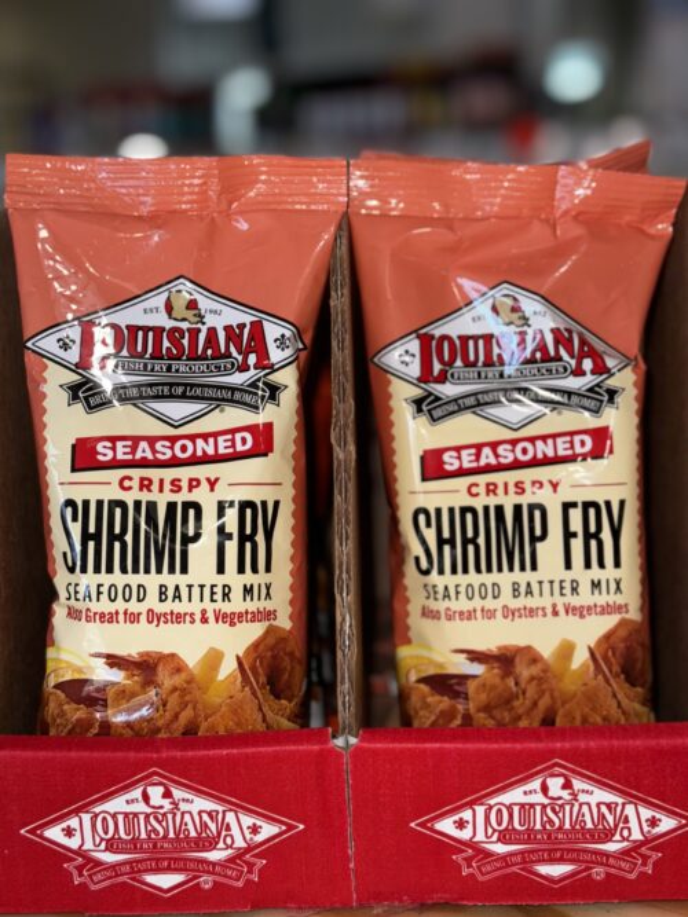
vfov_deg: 39.7
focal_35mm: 48
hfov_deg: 30.3
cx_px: 344
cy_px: 458
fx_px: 1272
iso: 50
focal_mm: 6.76
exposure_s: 1/131
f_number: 1.78
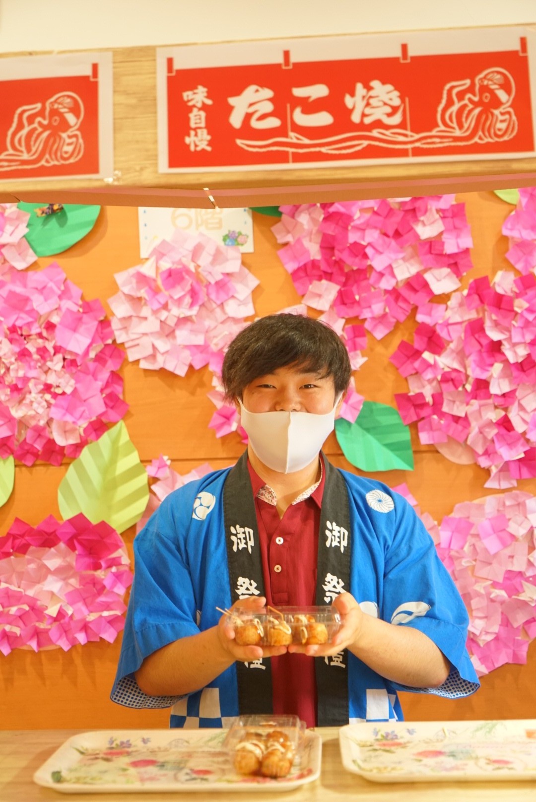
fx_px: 1048
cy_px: 401
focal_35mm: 47
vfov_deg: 41.9
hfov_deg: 28.7
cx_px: 268
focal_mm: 47
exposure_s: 1/50
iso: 1600
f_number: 4
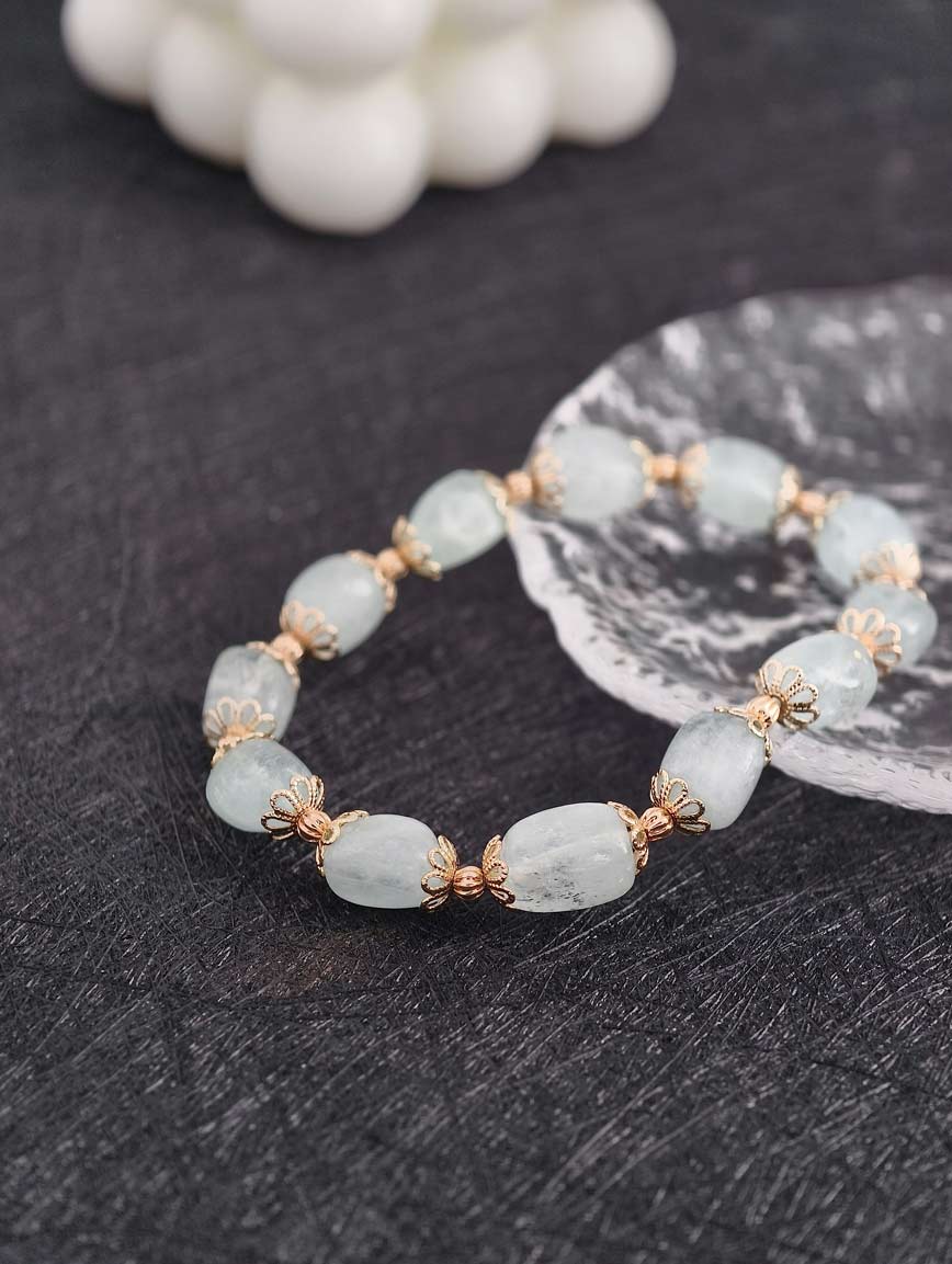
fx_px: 3109
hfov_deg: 17.4
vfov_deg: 23.0
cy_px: 632
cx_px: 476
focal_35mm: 85
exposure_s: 1/160
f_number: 2.67
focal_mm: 22.48
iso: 125
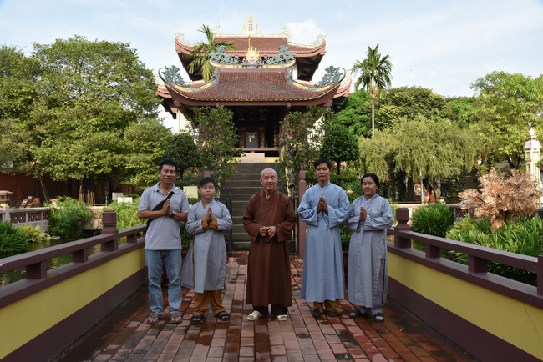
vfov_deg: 43.6
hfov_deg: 61.9
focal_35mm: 30
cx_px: 272
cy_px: 181
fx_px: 453
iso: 1600
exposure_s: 1/500
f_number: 11
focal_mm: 30
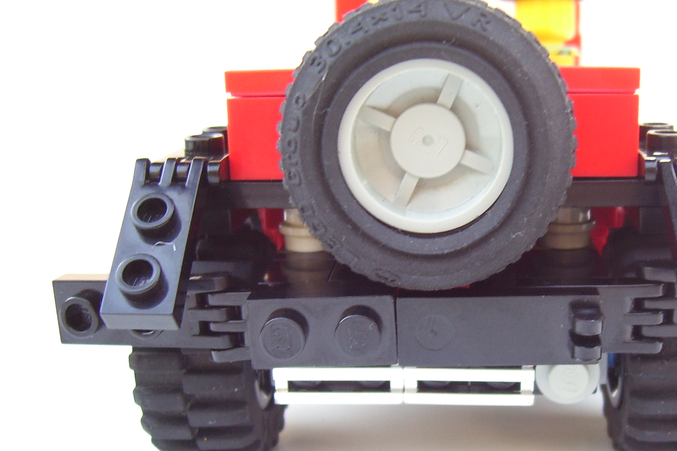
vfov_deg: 26.5
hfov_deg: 38.5
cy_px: 256
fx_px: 959
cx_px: 446
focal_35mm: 51
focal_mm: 5.6
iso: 80
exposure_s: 1/30
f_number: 2.7
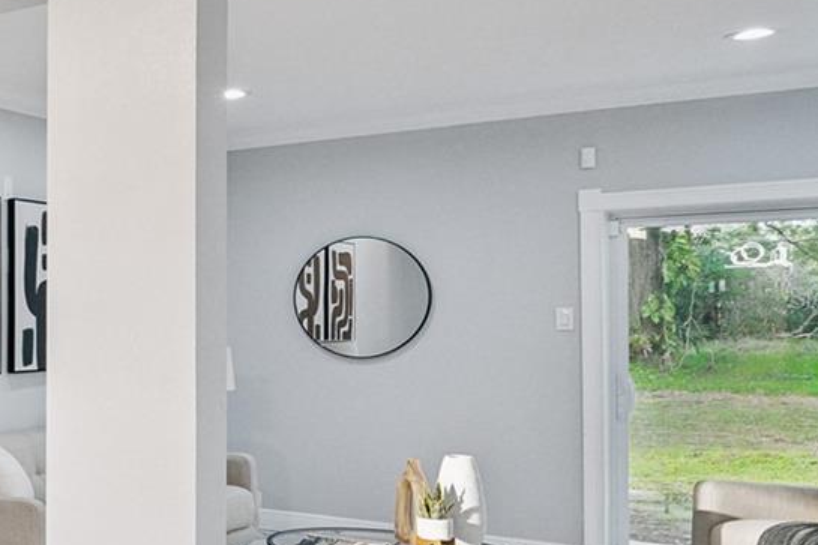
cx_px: -278
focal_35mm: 47
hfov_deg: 31.2
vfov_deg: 28.6
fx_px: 1068
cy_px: 297
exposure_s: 1/50
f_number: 7.1
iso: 1000
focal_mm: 16
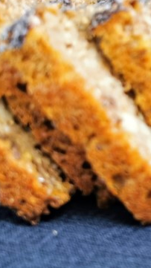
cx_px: 222
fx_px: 619
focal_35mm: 87
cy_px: 108
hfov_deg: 13.2
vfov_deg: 24.4
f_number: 1.6
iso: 200
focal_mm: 5.56
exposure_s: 1/50
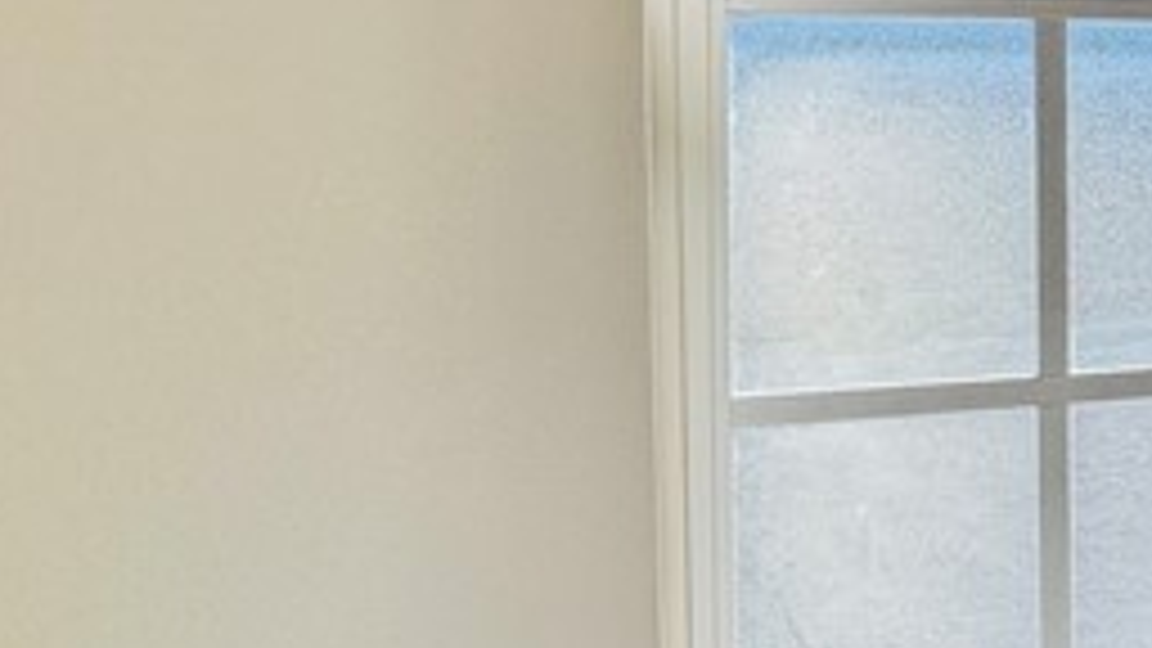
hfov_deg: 25.2
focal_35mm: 61
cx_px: 1768
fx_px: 1863
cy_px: 135
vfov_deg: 19.5
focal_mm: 2.22
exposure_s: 1/275
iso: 40
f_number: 2.2
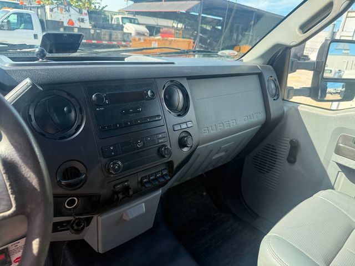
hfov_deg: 71.6
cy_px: 133
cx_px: 178
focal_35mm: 24
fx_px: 246
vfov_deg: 56.8
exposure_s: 1/543
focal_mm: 6.76
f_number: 1.78
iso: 100
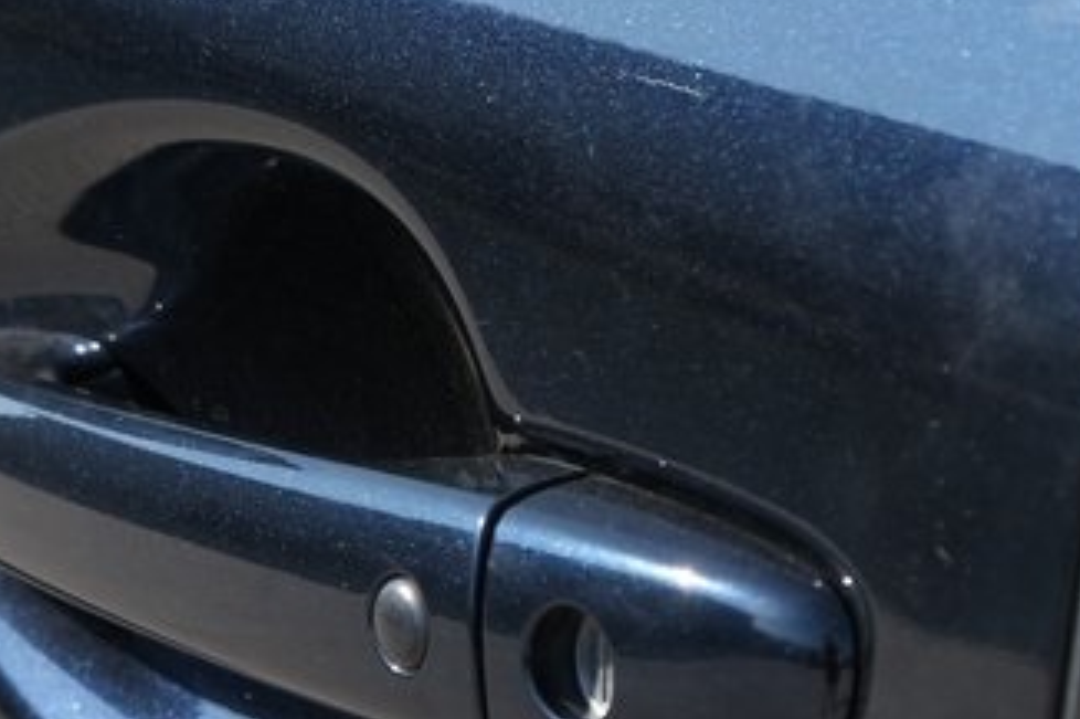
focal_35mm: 261
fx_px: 7826
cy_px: 581
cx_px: 282
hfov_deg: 7.9
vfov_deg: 5.3
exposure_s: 1/400
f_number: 5
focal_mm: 55
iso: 160
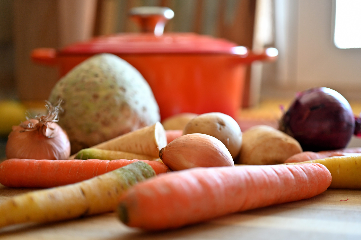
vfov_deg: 27.0
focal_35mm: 50
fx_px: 501
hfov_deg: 39.6
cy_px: 120
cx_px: 180
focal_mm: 50
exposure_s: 1/60
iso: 400
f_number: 3.3
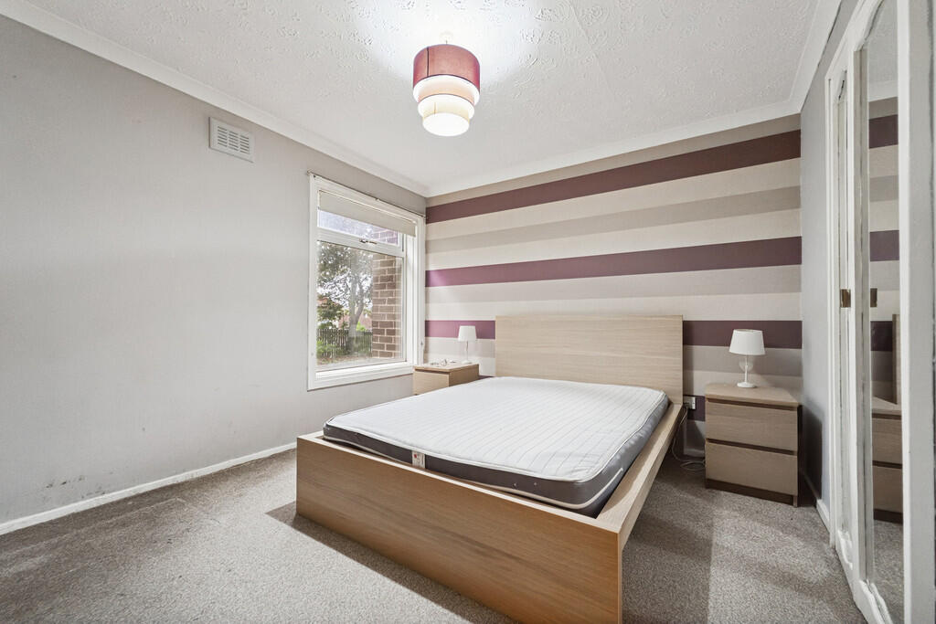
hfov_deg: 104.2
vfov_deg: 81.2
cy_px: 312
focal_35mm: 14
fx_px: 364
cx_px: 468
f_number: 3.5
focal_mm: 14
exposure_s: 1/100
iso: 800
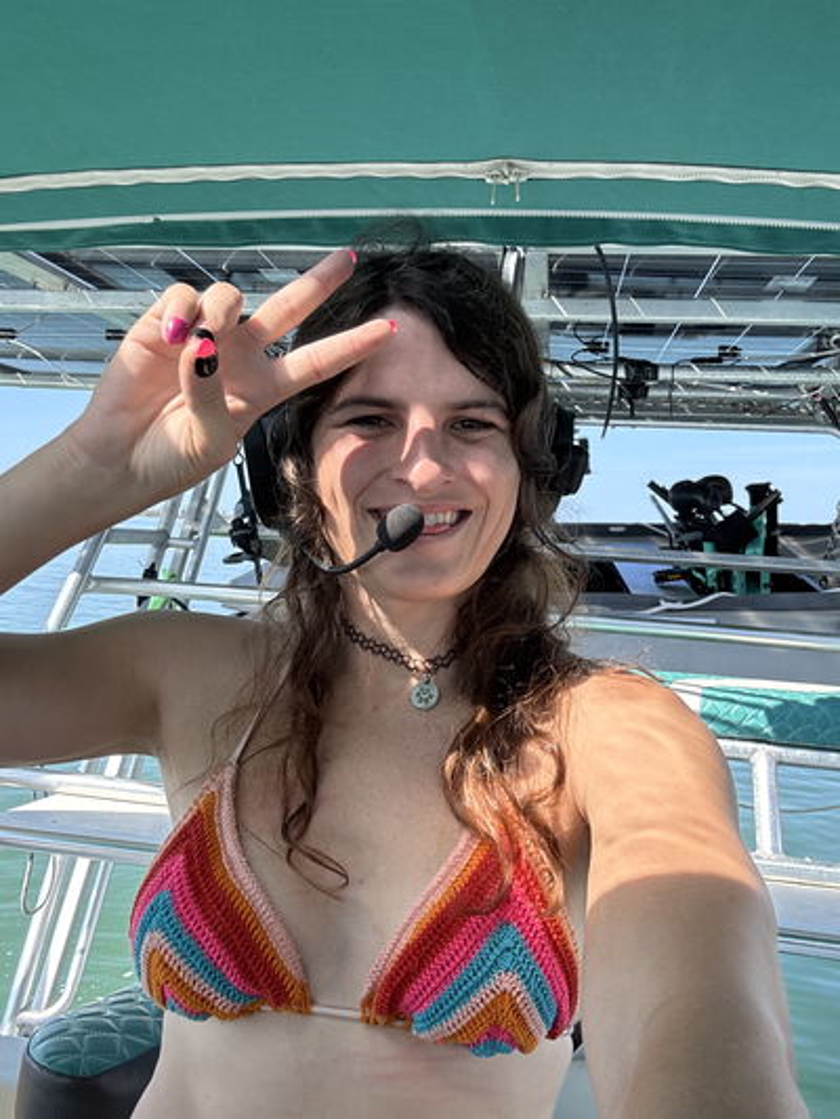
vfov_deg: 60.0
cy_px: 560
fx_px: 970
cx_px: 420
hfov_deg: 46.8
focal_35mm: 30
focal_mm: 2.69
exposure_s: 1/383
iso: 25
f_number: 1.9
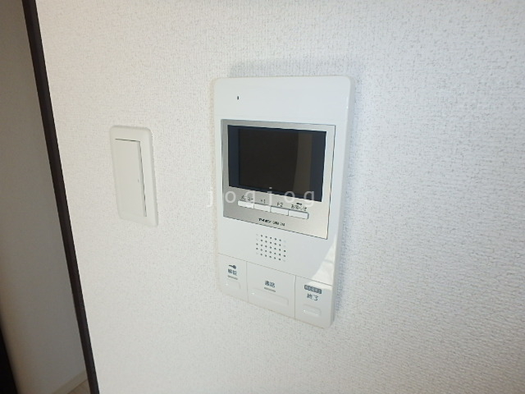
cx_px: 262
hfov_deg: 79.0
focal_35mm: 21
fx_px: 318
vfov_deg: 63.4
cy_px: 197
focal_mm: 3.7
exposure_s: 1/125
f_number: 3.5
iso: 125
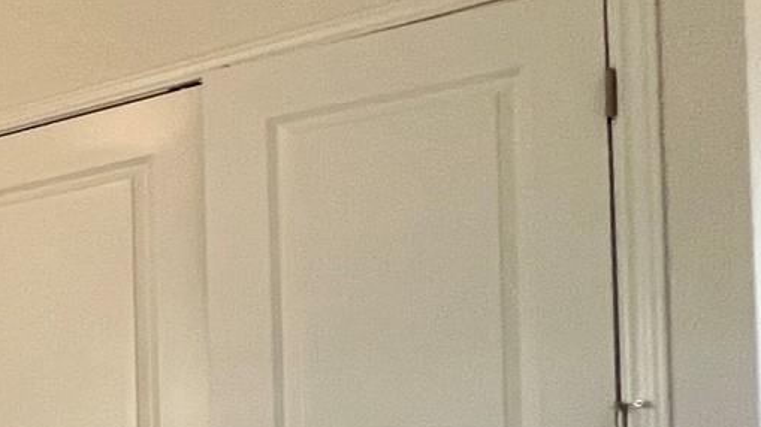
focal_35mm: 57
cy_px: 569
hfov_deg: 20.5
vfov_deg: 19.3
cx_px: -698
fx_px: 1150
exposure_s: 1/120
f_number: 1.8
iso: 160
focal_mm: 1.57
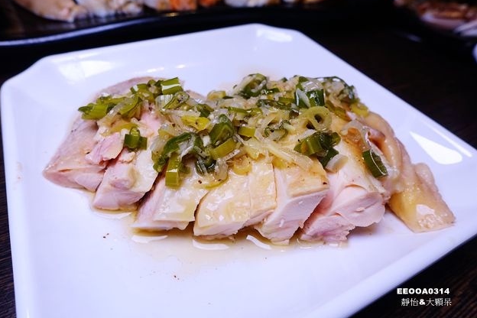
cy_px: 154
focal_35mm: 25
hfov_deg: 71.5
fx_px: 331
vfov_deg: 51.3
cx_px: 229
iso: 125
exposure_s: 1/160
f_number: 4
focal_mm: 8.8
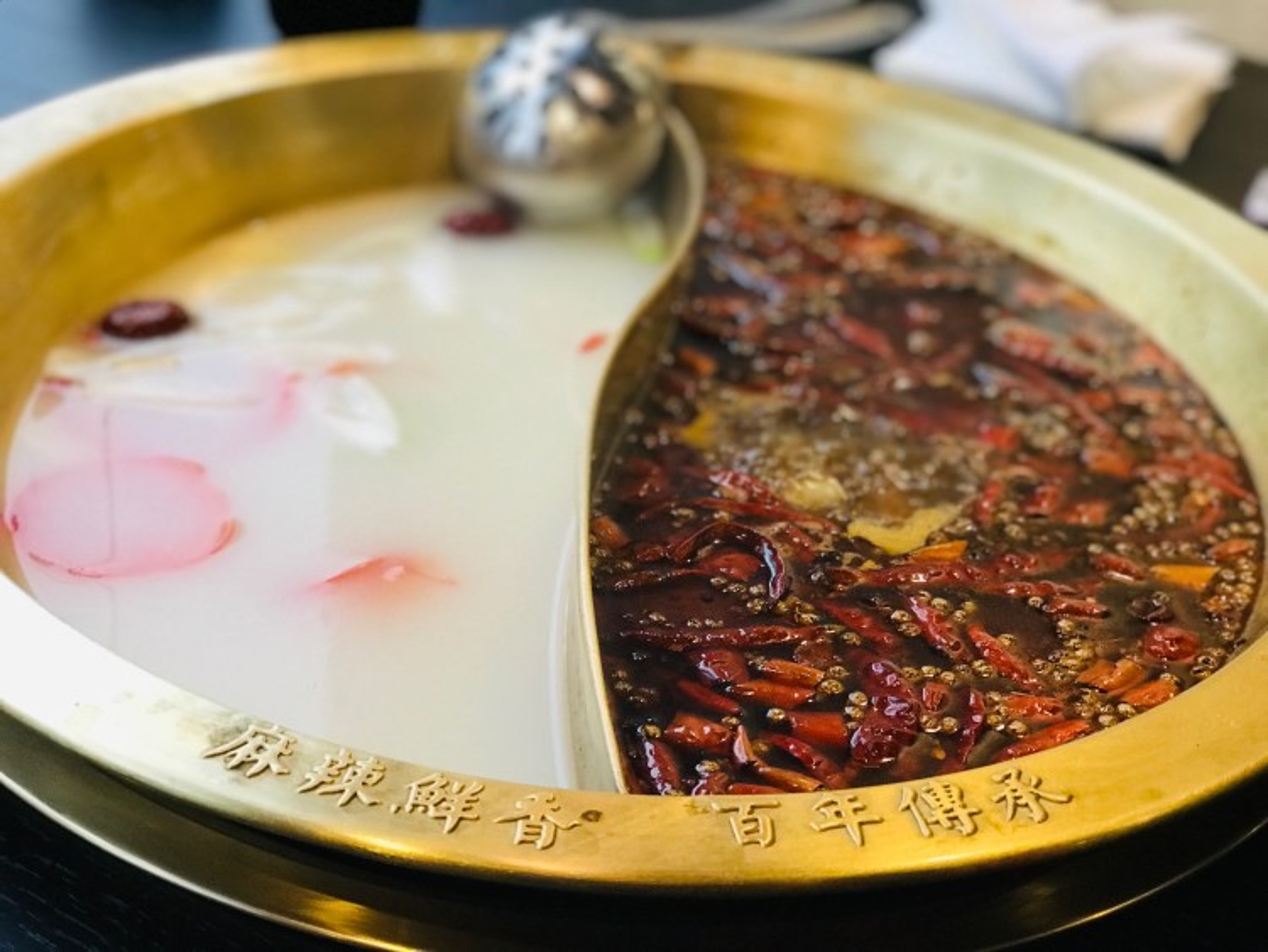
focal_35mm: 57
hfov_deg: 33.8
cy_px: 476
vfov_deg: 25.7
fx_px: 2089
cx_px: 634
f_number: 2.8
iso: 200
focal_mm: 6.6
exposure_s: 1/50
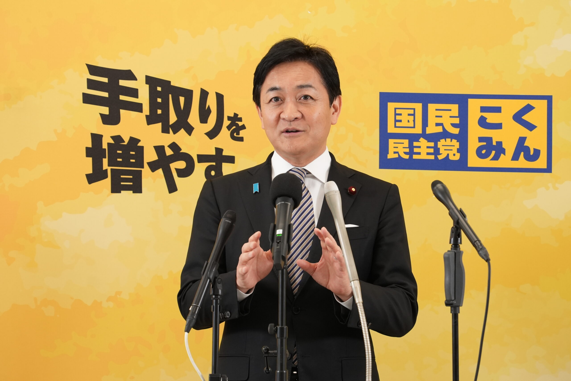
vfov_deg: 5.7
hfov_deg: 8.5
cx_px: 286
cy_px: 190
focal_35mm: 241
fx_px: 3822
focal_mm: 161
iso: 1600
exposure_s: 1/160
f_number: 5.6
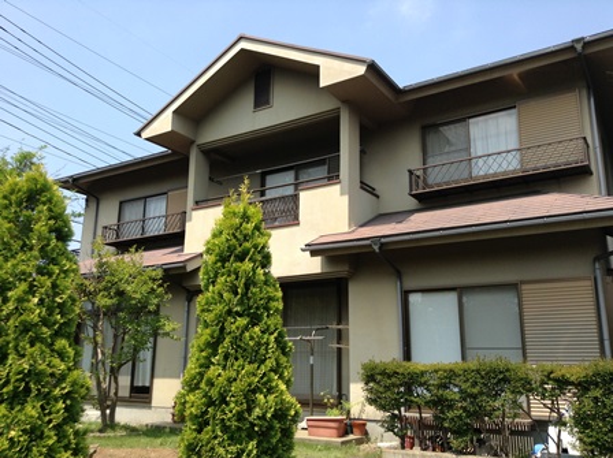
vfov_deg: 42.9
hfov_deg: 55.4
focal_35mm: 33
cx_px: 306
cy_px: 229
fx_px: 584
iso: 32
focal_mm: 3.3
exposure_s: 1/733
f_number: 2.4
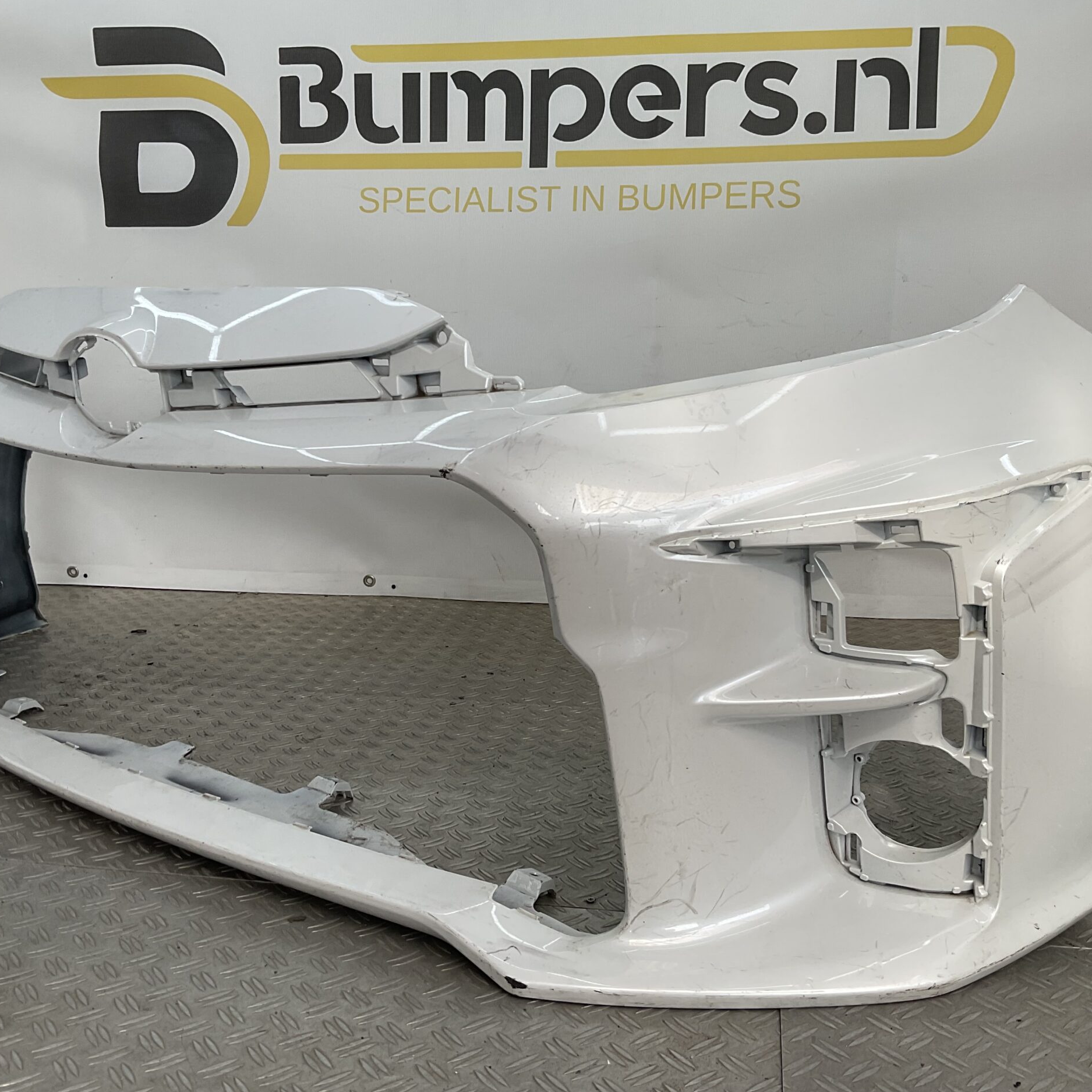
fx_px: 1249
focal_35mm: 35
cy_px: 537
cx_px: 563
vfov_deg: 47.2
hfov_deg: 47.2
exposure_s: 1/389
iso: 16
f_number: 1.8
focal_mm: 3
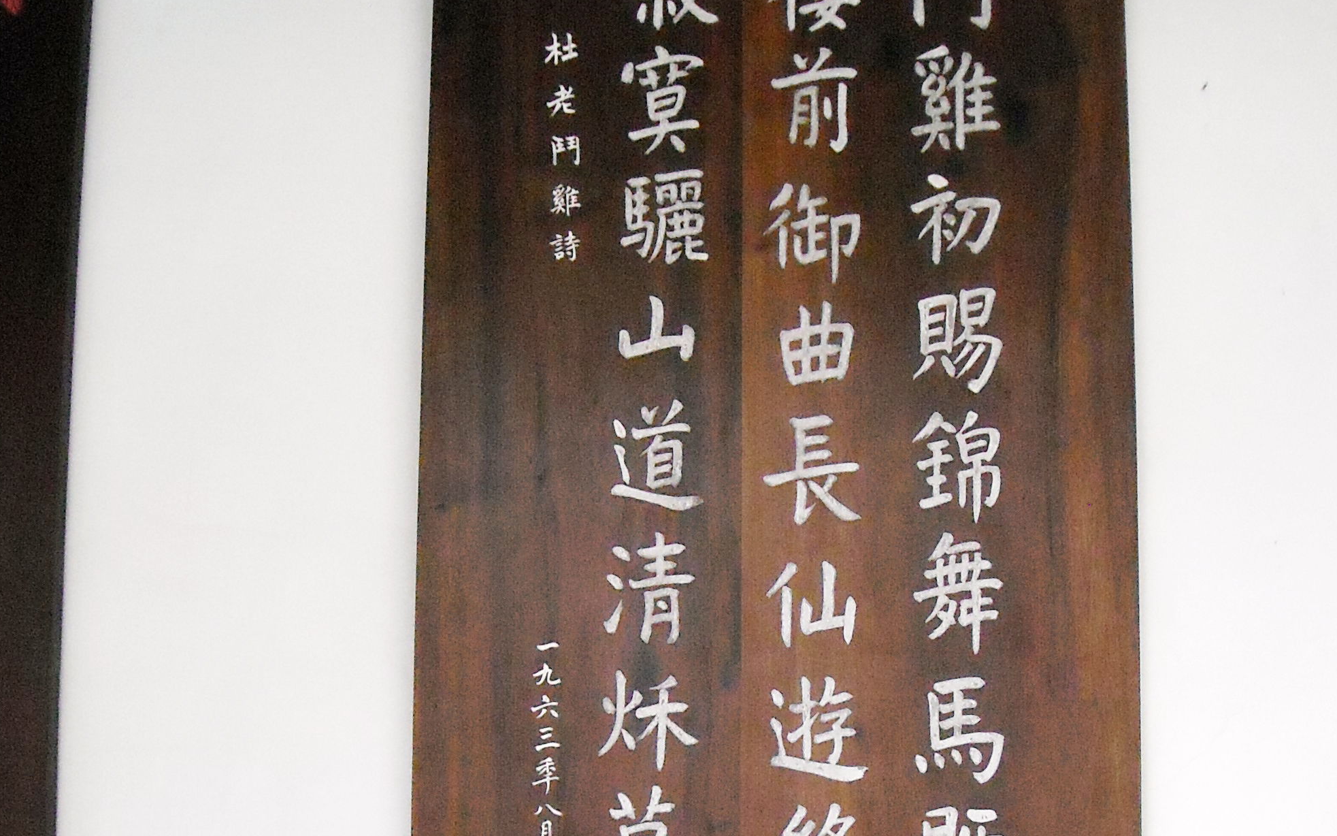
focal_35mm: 58
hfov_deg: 35.1
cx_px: 742
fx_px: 2113
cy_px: 820
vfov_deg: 21.6
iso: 800
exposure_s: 1/176
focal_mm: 5.7
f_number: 2.8
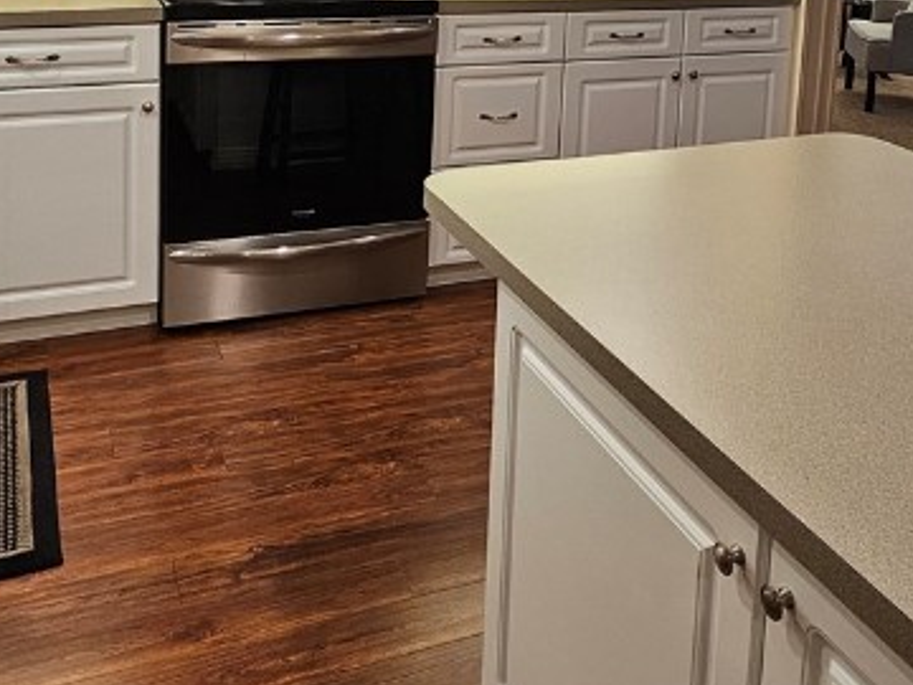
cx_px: 487
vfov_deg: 34.5
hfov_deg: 50.1
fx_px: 976
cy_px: -28
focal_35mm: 37
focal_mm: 2.2
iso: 80
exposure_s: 1/60
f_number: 2.2
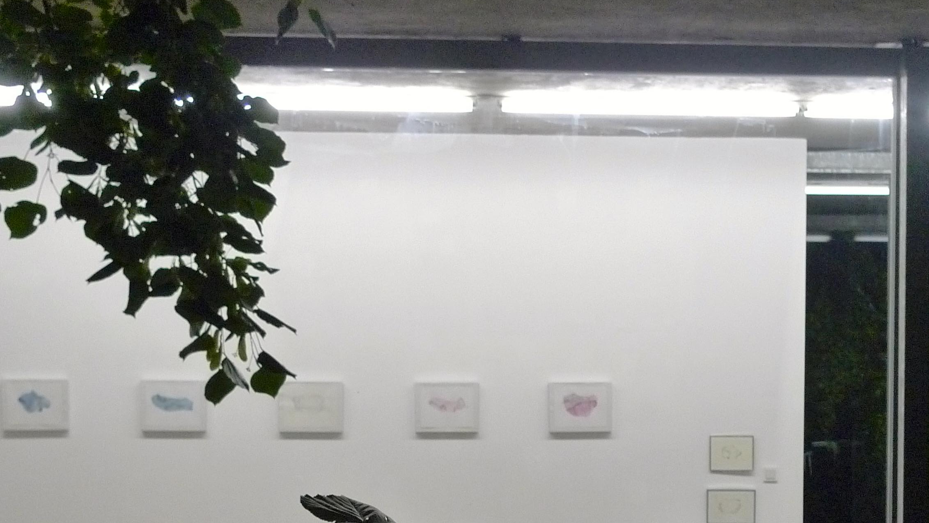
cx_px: 585
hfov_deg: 29.2
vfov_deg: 16.3
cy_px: 553
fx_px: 1774
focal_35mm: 72
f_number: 2.5
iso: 500
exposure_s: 1/125
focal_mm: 8.8
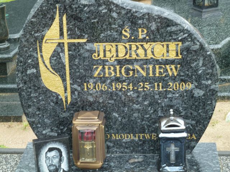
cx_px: 115
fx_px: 691
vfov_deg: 14.2
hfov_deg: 18.9
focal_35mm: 104
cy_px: 86
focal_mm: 17
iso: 125
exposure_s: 1/40
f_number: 4.3
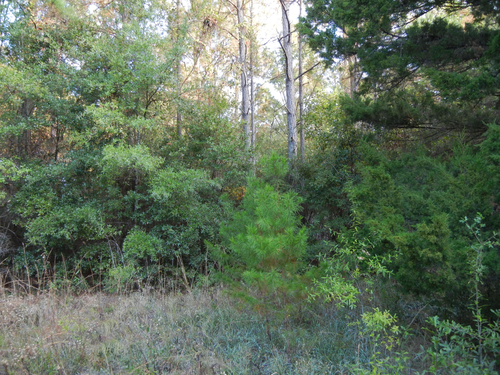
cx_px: 250
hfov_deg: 60.0
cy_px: 188
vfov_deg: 46.8
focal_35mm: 30
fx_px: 433
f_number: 3.5
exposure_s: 1/44.8
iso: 200
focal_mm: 5.4
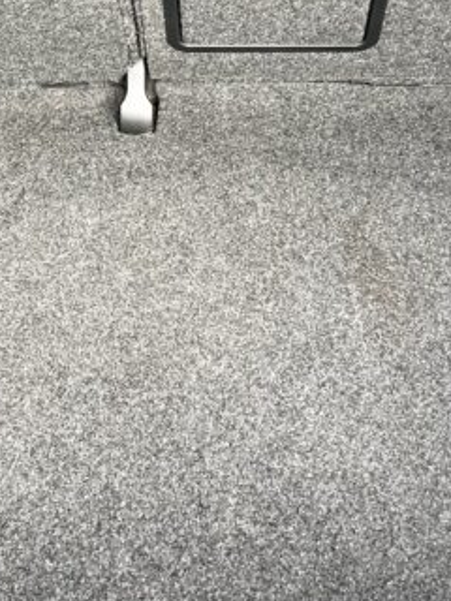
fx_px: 1129
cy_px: 162
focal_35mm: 65
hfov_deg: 22.6
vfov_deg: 29.4
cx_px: 242
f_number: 1.5
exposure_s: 1/100
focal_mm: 5.7
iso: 125
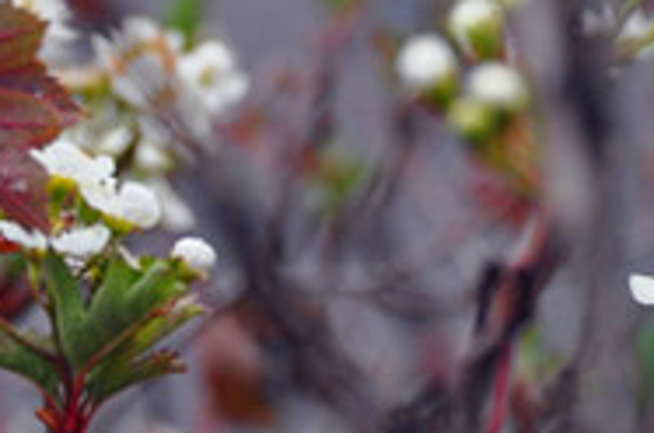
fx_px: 7623
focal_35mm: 420
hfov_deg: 4.9
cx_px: 378
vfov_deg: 3.3
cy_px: 30
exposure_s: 1/125
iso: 800
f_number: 5.6
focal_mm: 105
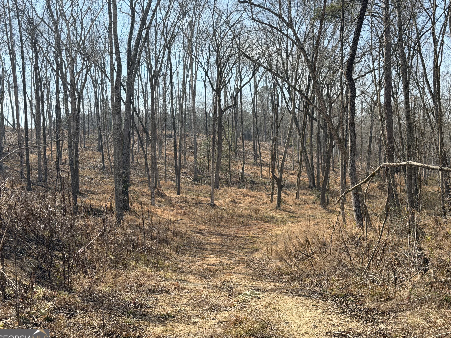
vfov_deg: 29.1
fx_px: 651
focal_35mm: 50
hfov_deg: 38.2
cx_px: 232
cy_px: 171
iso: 64
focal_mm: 6.76
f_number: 1.78
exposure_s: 1/3096
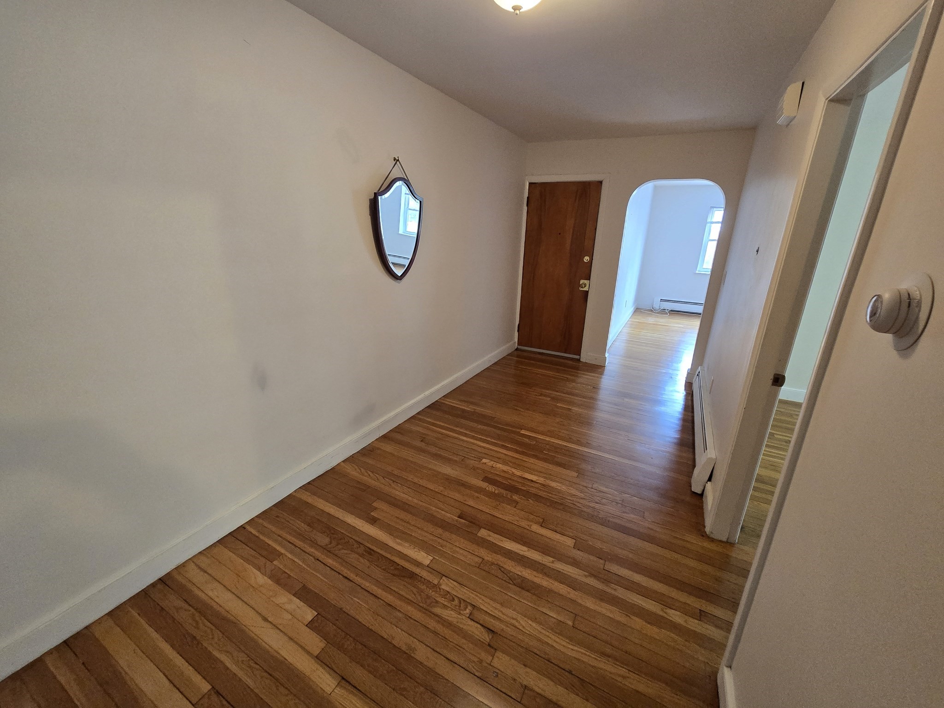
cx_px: 472
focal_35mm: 13
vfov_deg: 89.9
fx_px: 355
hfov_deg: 106.2
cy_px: 354
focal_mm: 2.2
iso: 500
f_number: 2.2
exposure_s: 1/60
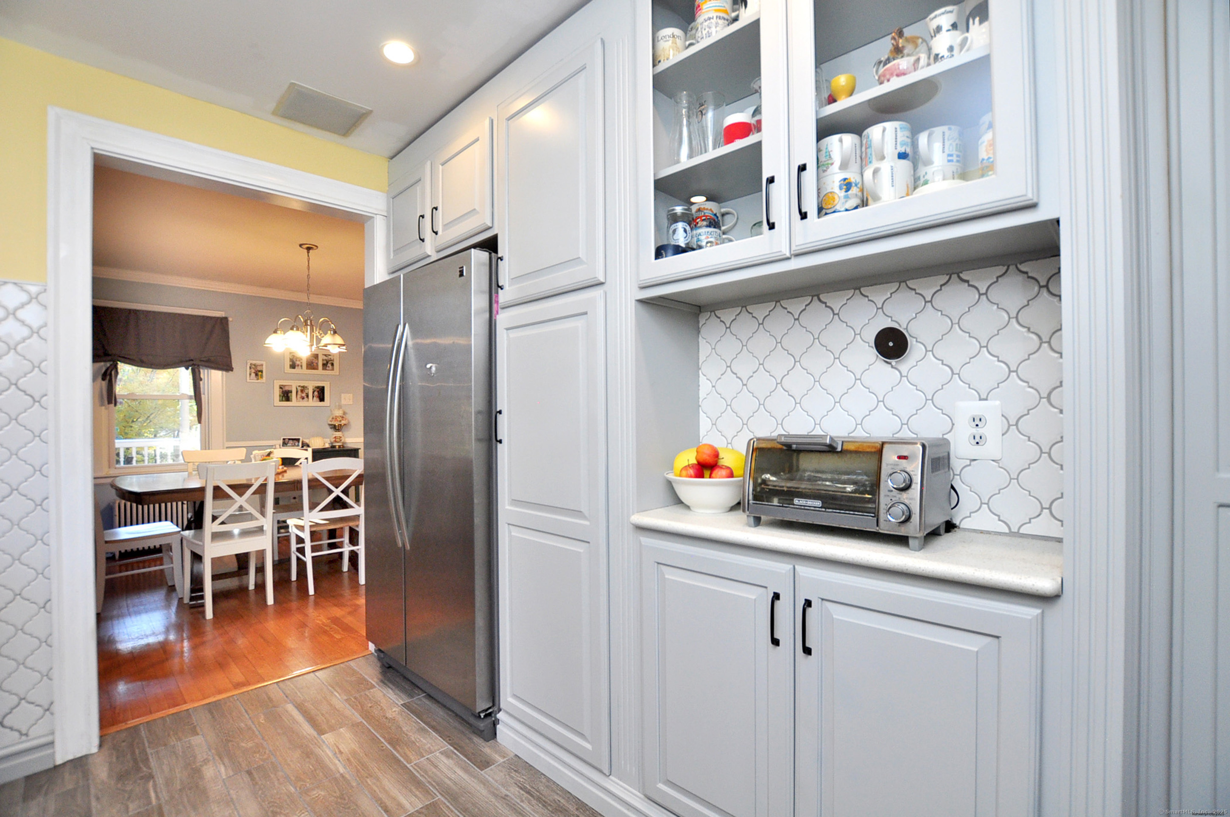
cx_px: 615
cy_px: 408
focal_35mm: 15
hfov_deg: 100.5
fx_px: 512
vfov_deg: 77.2
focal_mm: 10
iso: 640
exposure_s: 1/125
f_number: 4
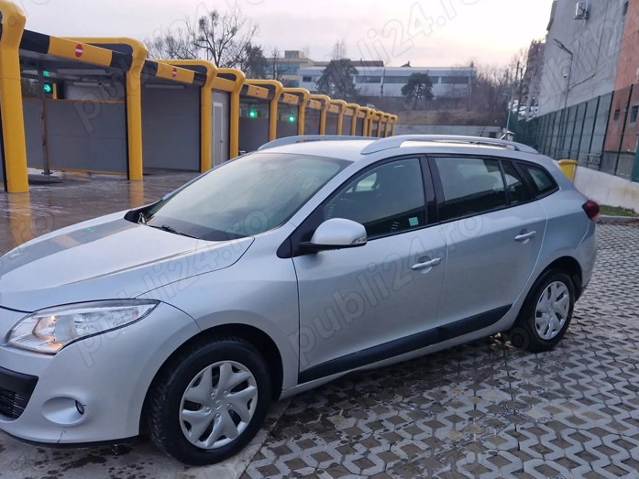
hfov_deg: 55.2
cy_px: 299
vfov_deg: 42.6
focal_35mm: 33
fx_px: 609
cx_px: 277
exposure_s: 1/182
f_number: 1.8
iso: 50
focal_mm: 5.4
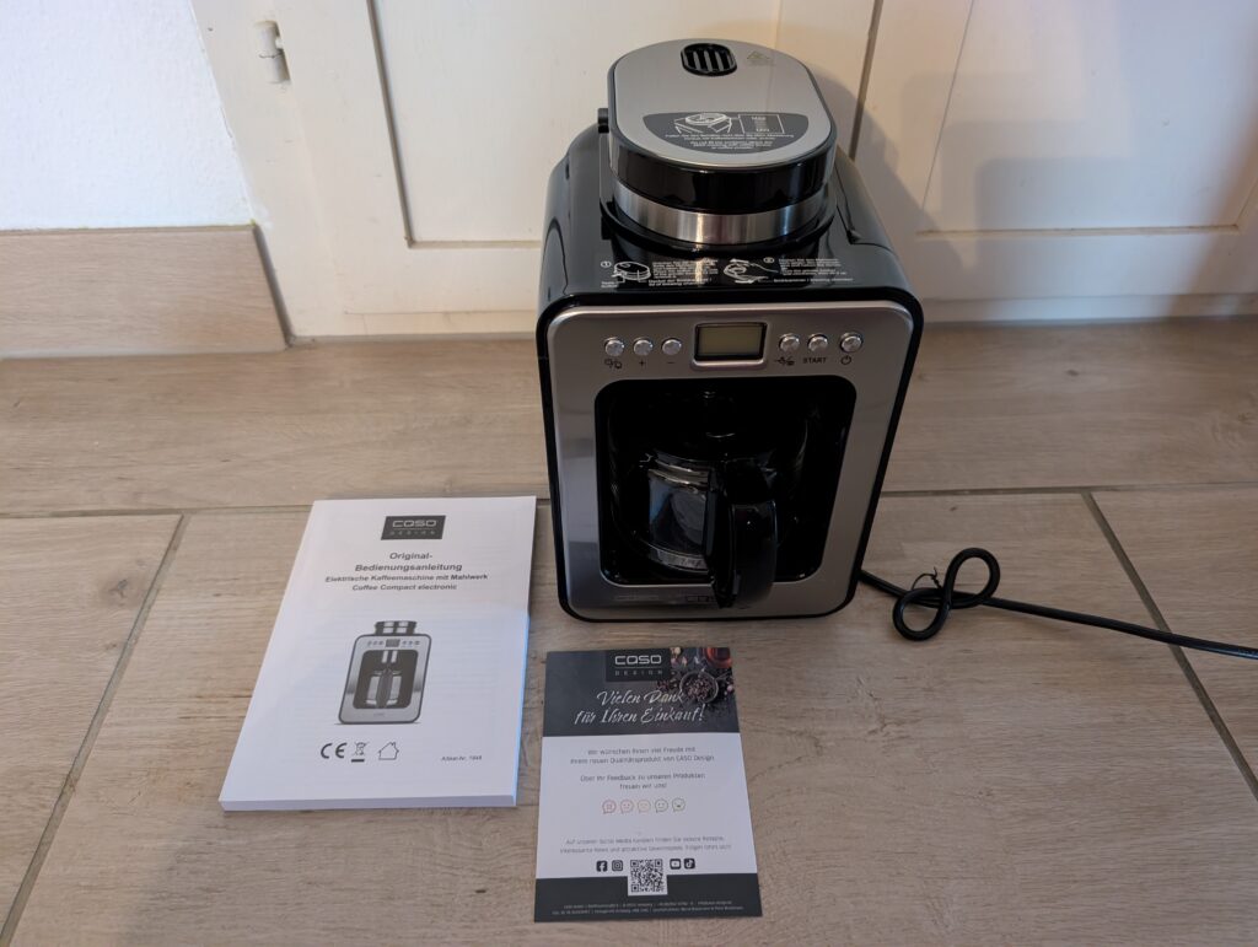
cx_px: 629
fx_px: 873
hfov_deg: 71.5
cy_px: 474
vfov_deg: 56.9
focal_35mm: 24
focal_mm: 6.9
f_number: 1.68
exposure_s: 1/25
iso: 726
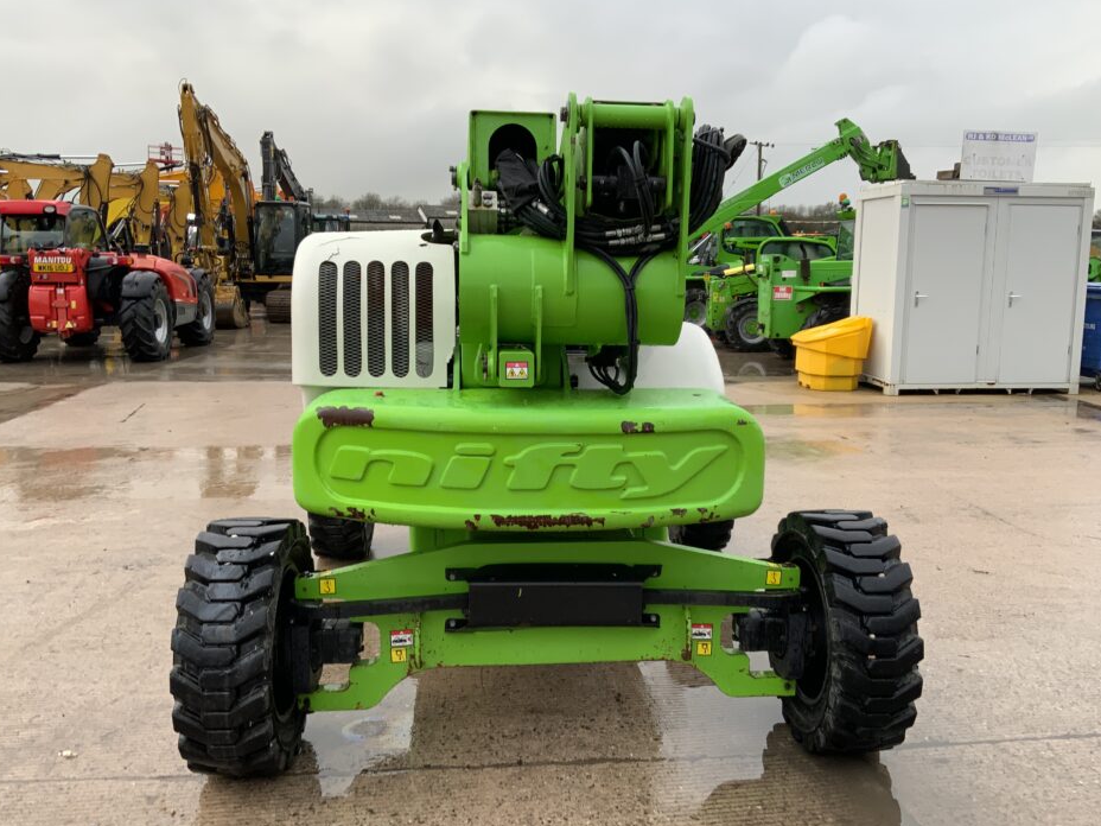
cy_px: 413
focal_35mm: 32
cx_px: 578
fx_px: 1018
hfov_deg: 56.8
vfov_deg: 44.2
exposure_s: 1/145
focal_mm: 3
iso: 16
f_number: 1.8
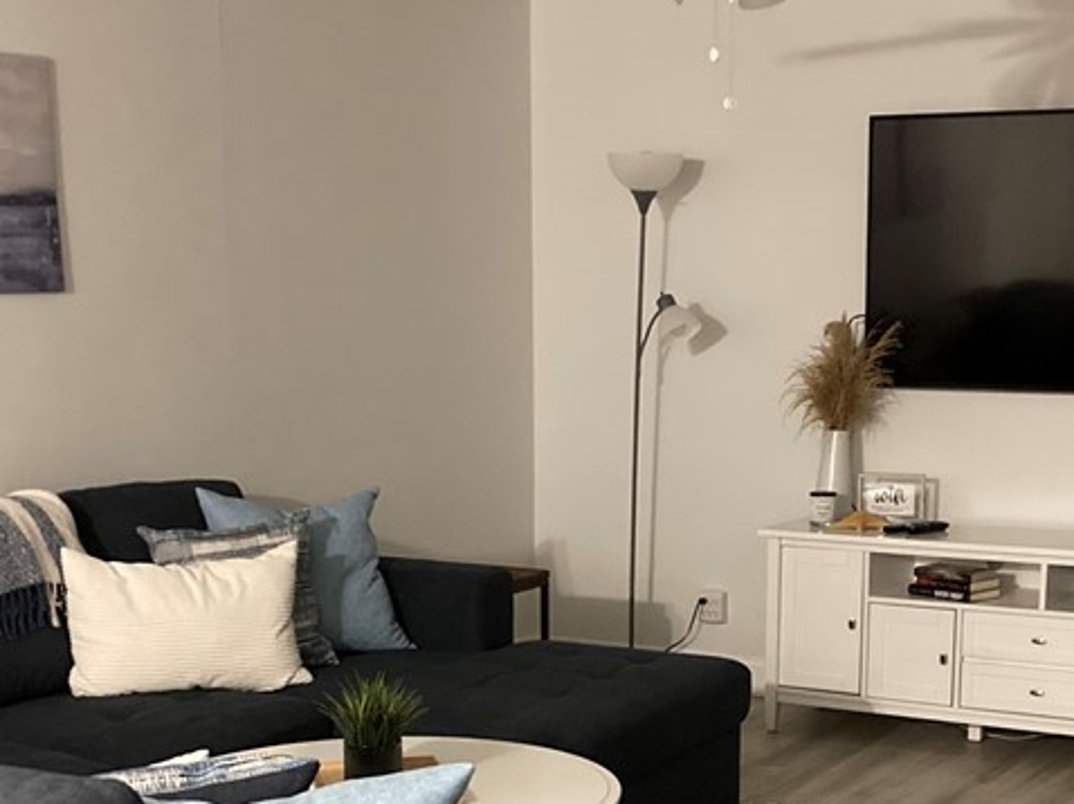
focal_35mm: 60
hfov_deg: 32.2
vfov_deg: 23.8
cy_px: 705
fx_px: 1861
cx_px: 611
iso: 640
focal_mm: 3.99
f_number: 1.8
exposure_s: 1/24
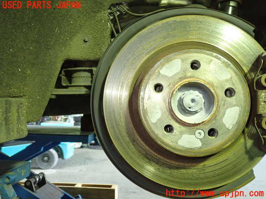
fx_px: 231
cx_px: 133
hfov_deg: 60.0
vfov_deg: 46.8
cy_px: 100
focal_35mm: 30
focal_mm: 5.4
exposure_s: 1/30
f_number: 2.3
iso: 640
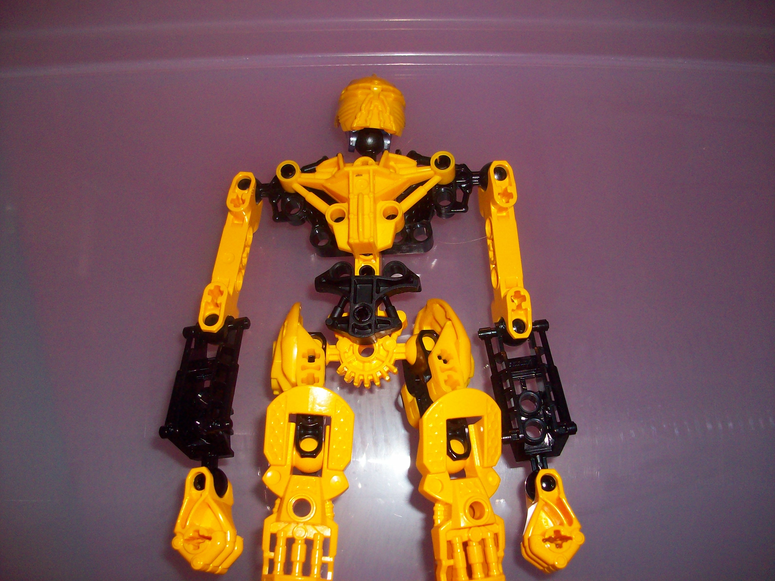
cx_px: 388
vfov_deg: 41.8
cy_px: 290
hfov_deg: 54.0
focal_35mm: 34
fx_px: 761
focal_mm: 5.7
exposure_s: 1/60
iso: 160
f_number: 2.8
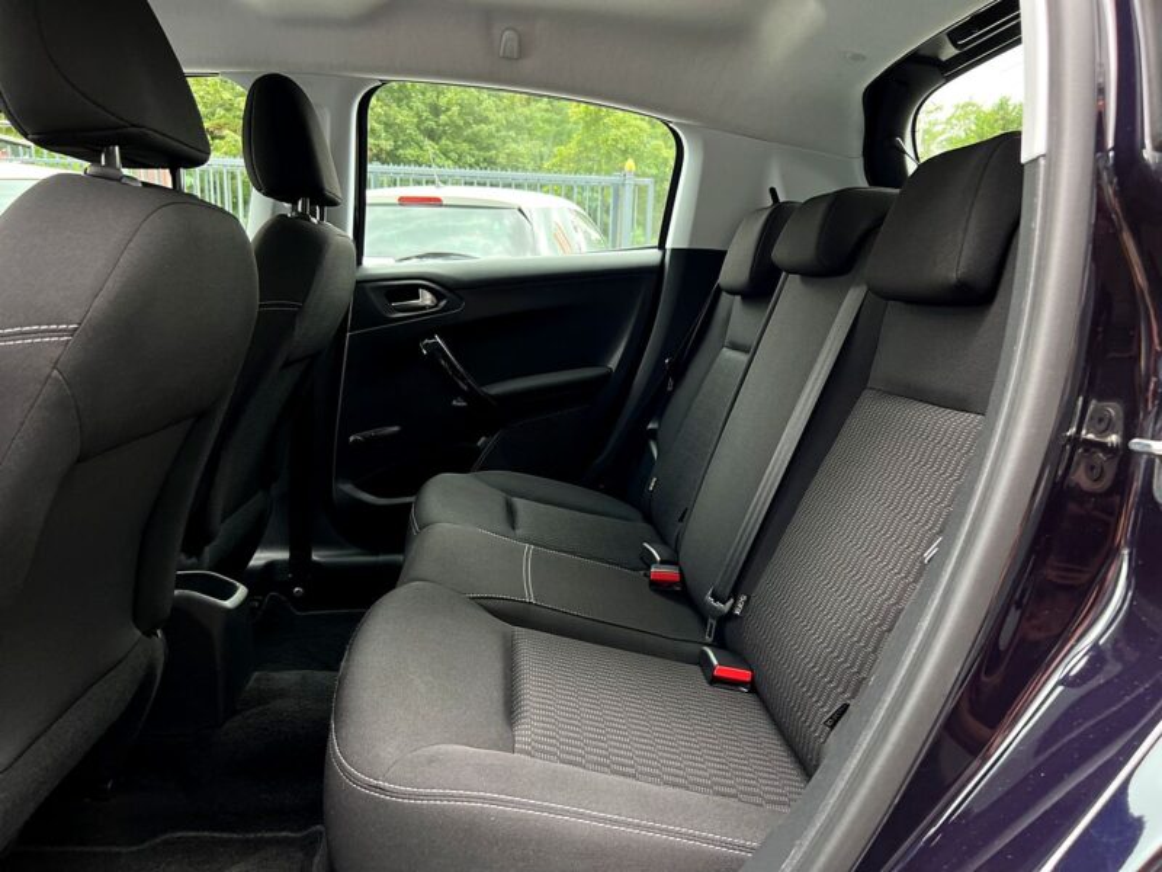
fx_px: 873
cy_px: 436
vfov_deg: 53.1
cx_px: 581
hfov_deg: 67.3
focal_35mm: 26
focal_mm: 5.7
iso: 125
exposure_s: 1/121
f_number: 1.5
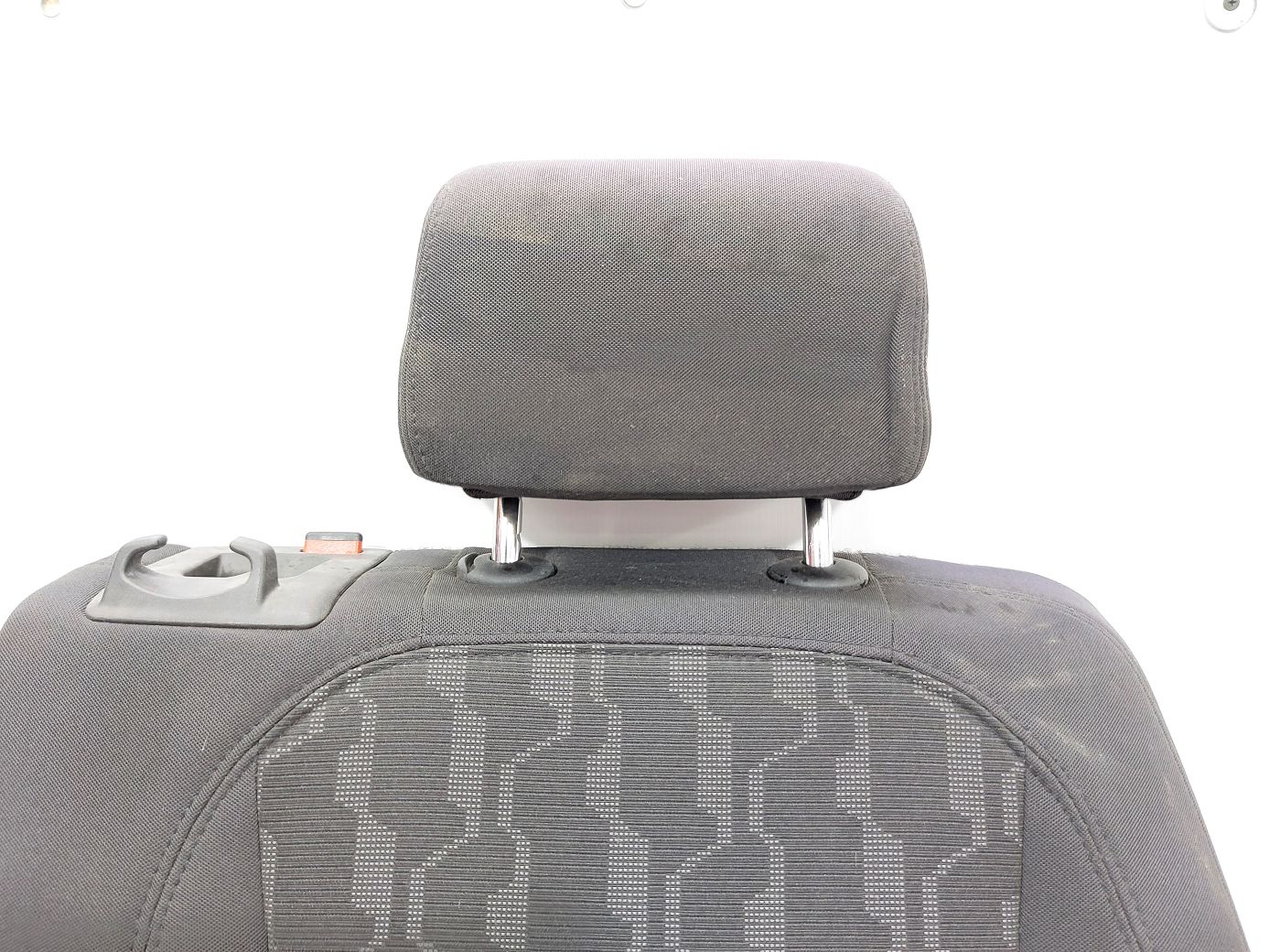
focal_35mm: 24
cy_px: 476
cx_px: 634
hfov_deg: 71.6
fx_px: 880
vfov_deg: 56.8
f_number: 1.8
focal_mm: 5.23
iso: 320
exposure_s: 1/25
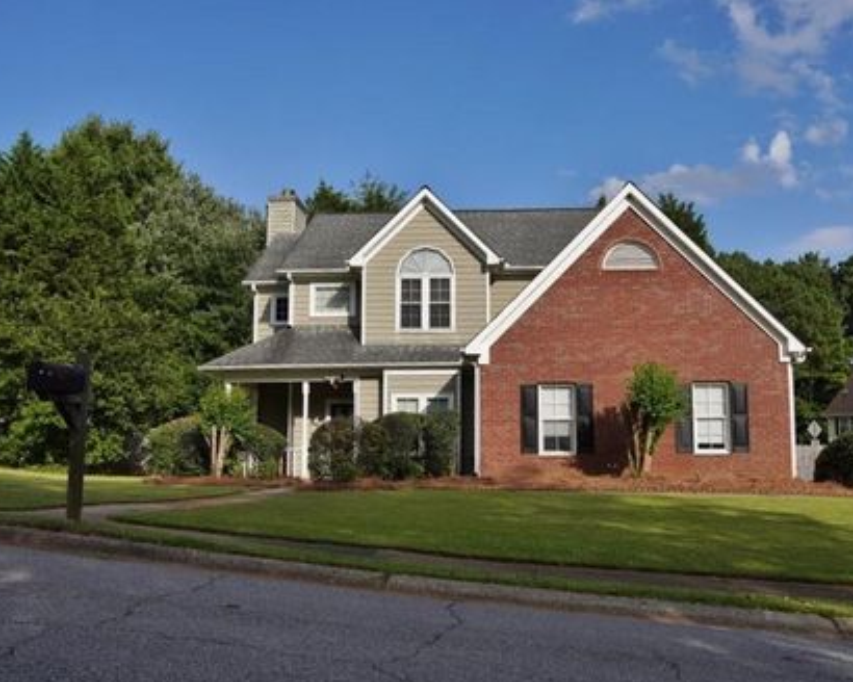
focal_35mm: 33
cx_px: 454
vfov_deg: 44.5
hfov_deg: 54.1
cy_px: 344
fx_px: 834
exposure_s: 1/2500
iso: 200
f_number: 4.5
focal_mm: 28.9
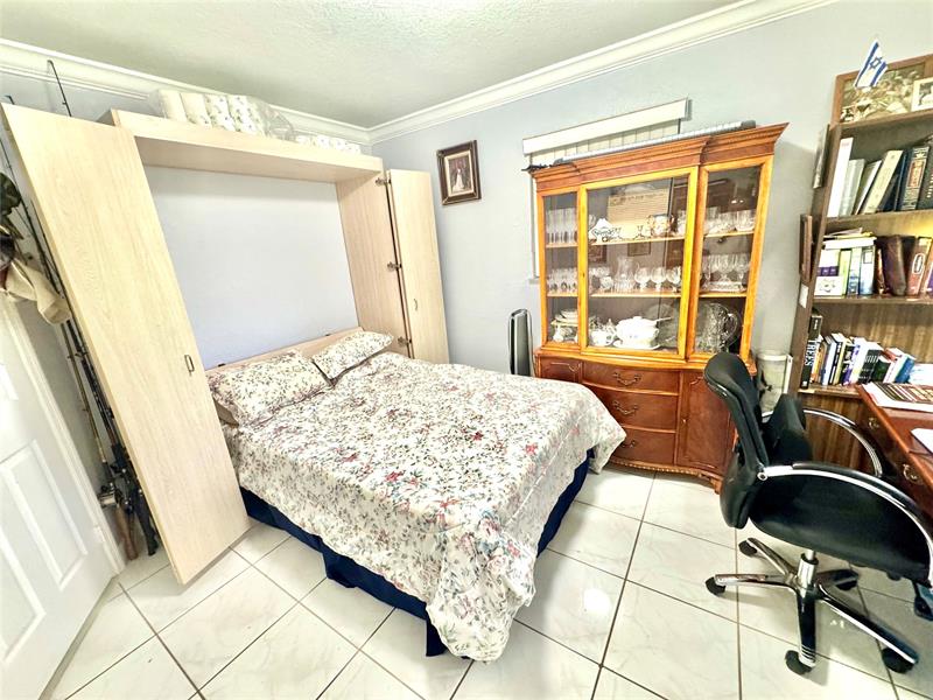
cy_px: 350
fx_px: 377
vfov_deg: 85.7
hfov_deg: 102.1
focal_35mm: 14
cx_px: 466
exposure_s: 1/60
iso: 320
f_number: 2.2
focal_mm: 2.22
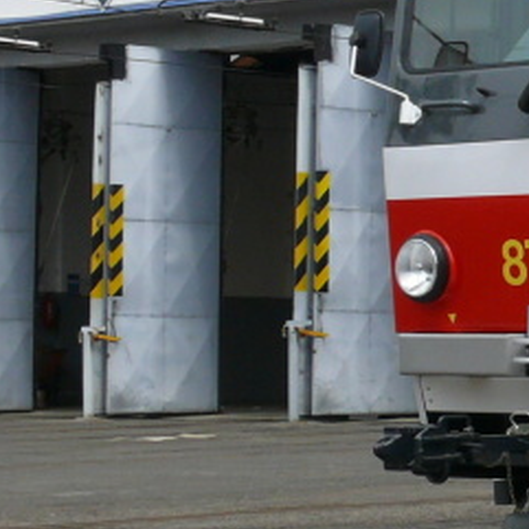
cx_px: 1141
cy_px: 145
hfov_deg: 9.5
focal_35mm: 169
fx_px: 2922
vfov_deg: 10.3
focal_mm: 8.6
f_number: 5.6
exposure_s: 1/400
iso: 100
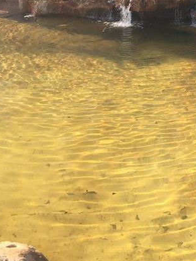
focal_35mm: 84
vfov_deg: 21.7
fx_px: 634
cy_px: -47
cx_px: 226
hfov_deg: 16.9
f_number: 2.2
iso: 32
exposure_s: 1/549
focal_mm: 4.15
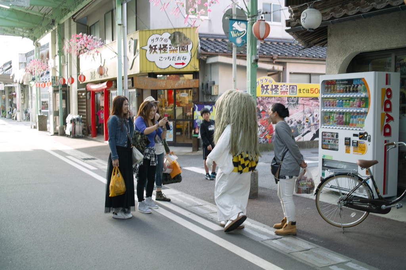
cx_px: 203
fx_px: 462
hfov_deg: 47.4
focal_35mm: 41
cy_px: 135
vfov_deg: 32.6
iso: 100
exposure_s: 1/100
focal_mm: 24.2
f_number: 2.8
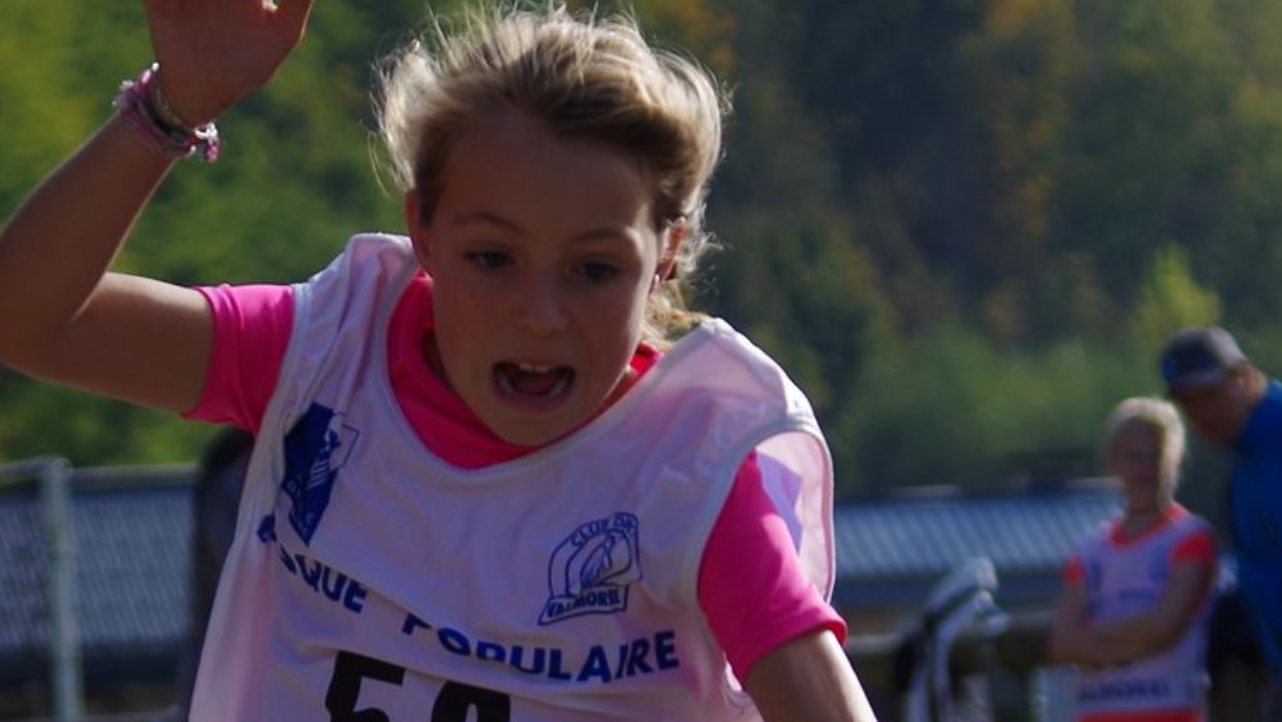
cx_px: 327
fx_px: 12546
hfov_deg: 5.8
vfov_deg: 3.3
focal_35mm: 369
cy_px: 966
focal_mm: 72.5
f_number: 4.5
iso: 100
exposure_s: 1/640
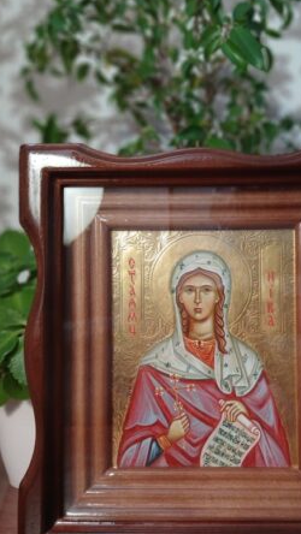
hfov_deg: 30.8
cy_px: 311
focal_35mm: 38
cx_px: 220
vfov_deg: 52.5
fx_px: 539
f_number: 1.8
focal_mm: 4
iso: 200
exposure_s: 1/33
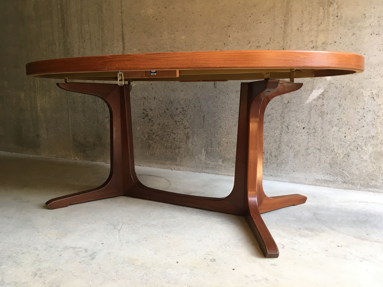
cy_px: 144
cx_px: 192
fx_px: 321
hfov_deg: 61.7
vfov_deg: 48.2
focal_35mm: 29
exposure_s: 1/33
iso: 50
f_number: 2.2
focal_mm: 4.15
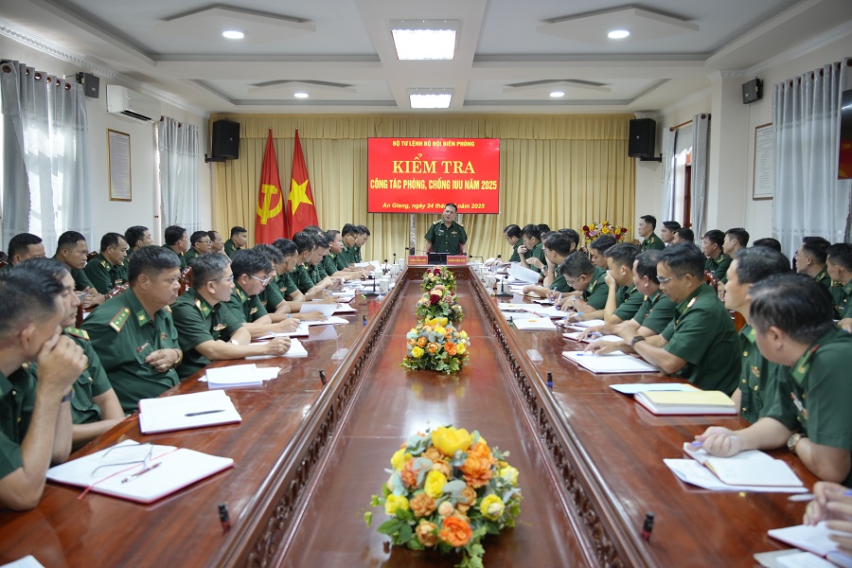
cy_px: 284
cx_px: 426
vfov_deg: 45.0
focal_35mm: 29
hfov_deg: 63.7
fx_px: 686
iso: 800
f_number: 4
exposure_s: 1/60
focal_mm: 29
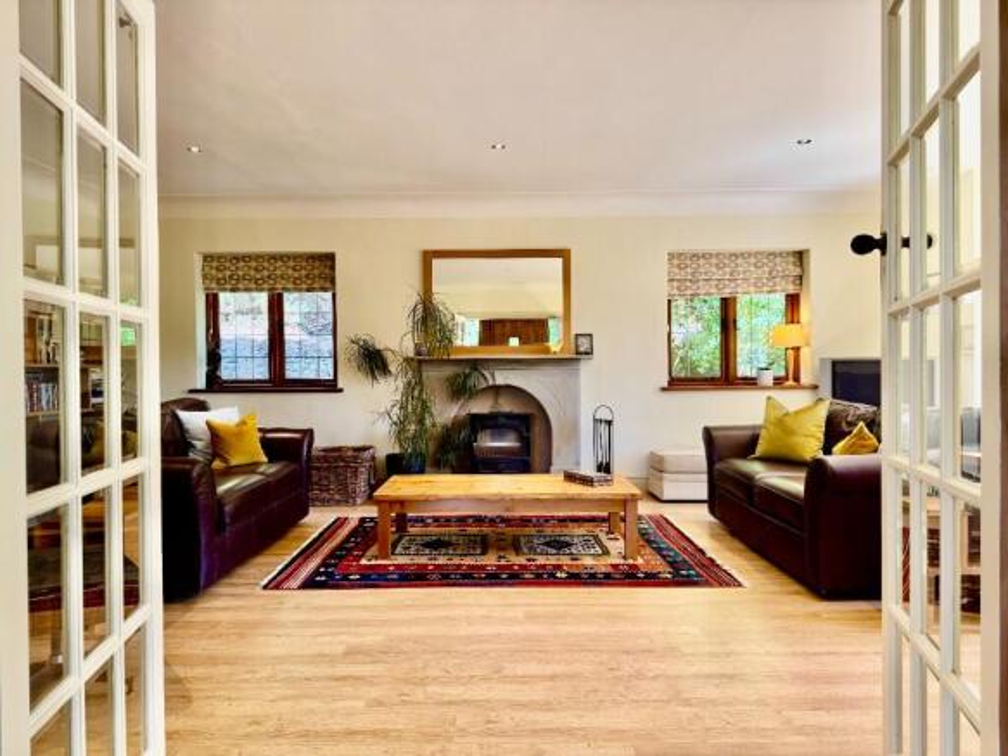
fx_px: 699
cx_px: 504
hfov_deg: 71.6
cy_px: 378
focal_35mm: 24
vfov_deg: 56.8
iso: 100
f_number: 1.78
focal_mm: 6.76
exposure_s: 1/121
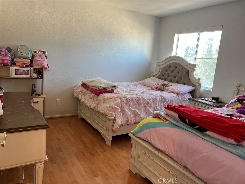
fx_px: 184
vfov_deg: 53.1
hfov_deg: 67.3
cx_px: 122
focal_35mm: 26
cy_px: 92
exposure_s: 1/120
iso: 125
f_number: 1.5
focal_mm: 5.7
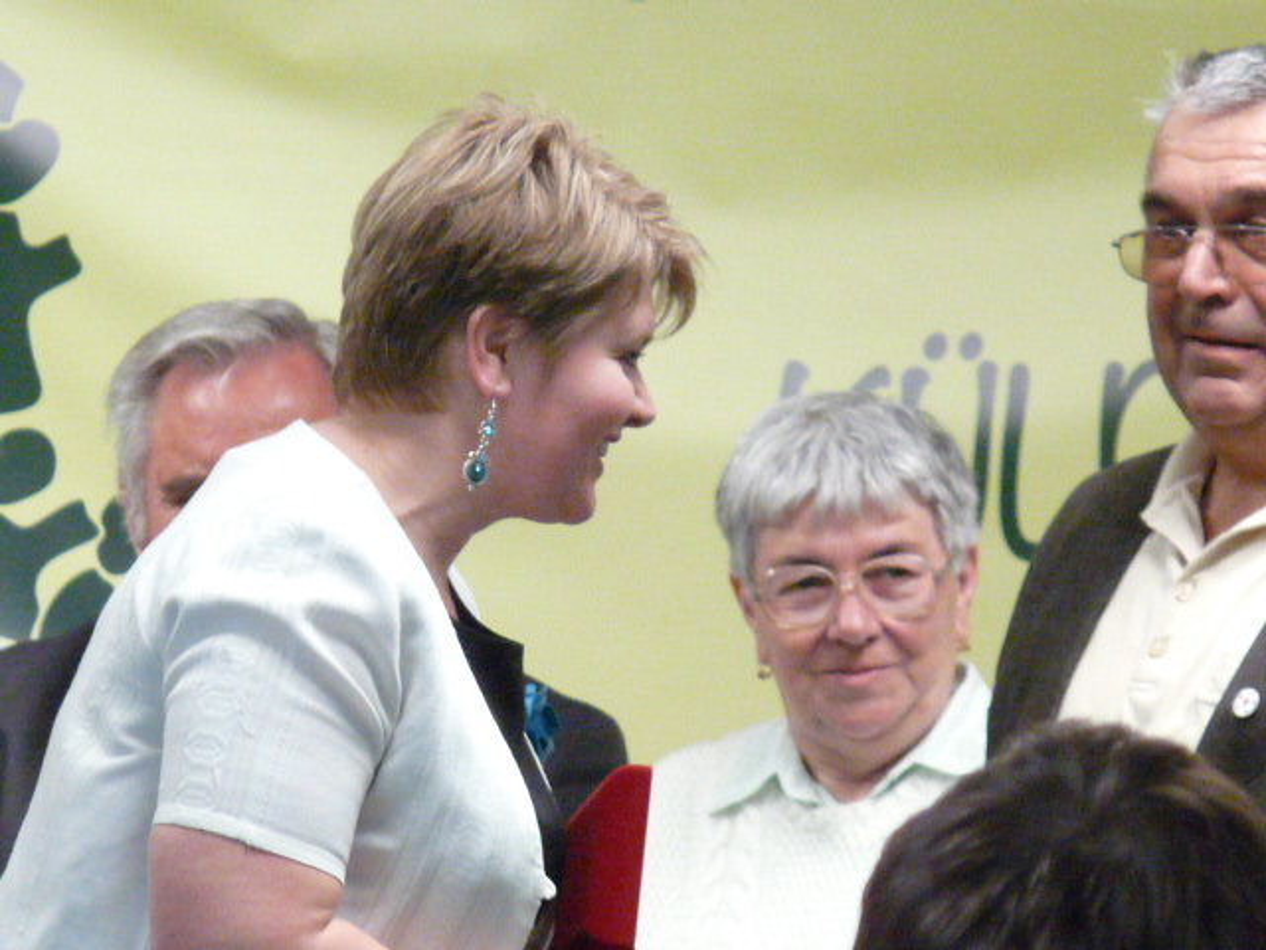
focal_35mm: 563
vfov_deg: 2.6
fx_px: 20590
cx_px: 633
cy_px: 475
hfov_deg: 3.5
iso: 800
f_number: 3.7
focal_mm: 55.8
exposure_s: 1/250
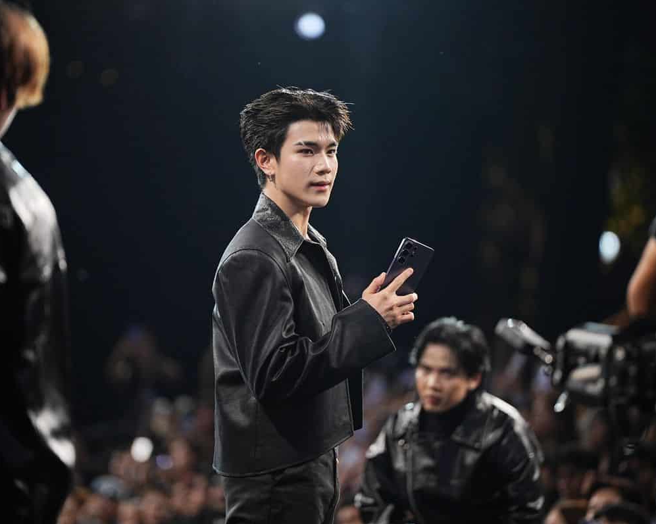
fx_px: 4387
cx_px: 297
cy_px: 262
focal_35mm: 226
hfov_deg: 8.6
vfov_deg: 6.8
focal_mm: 200
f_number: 2.8
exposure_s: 1/200
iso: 800
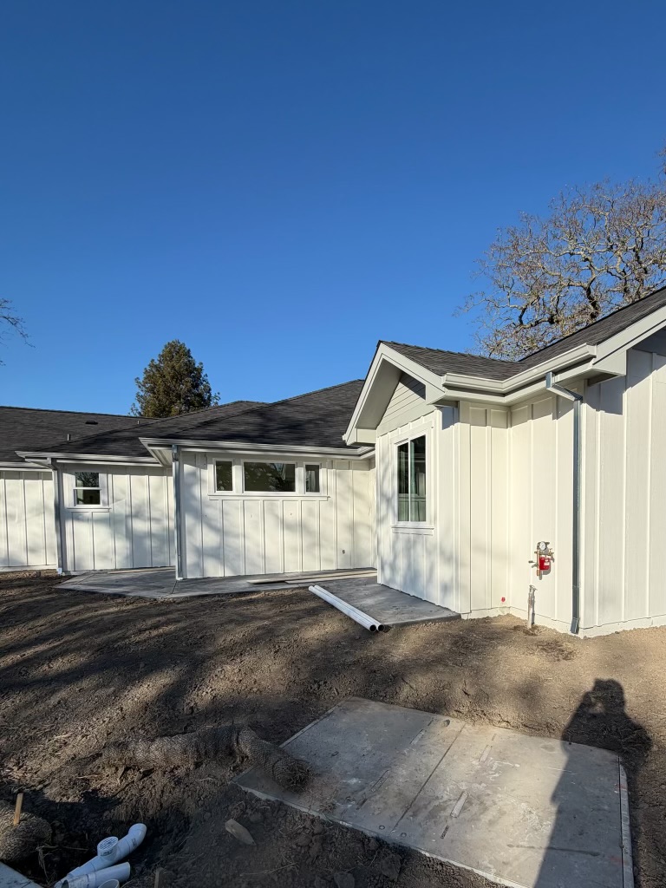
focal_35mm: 14
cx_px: 333
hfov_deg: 85.7
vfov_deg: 102.1
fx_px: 359
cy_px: 444
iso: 20
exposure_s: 1/970
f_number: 2.2
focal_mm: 2.22
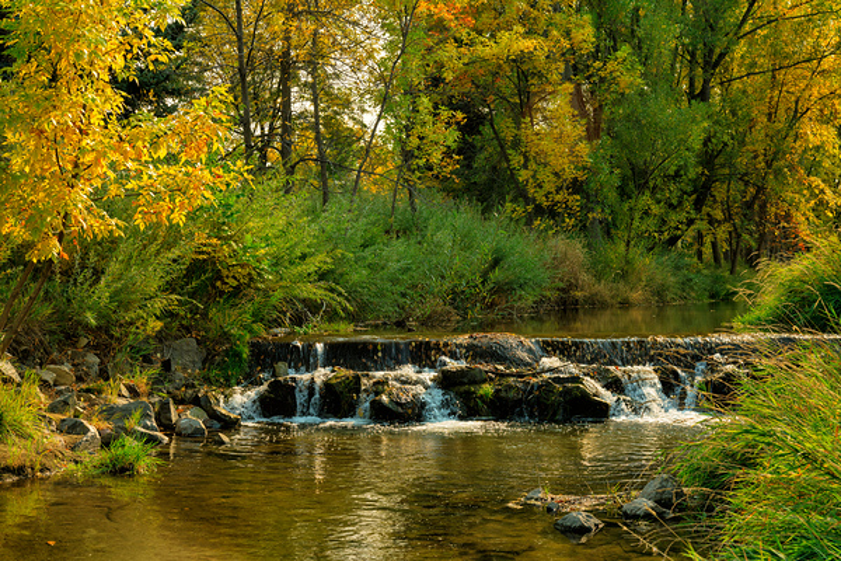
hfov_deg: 33.4
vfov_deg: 22.6
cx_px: 420
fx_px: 1402
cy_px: 280
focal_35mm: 60
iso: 200
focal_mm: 60
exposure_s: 1/160
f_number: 8
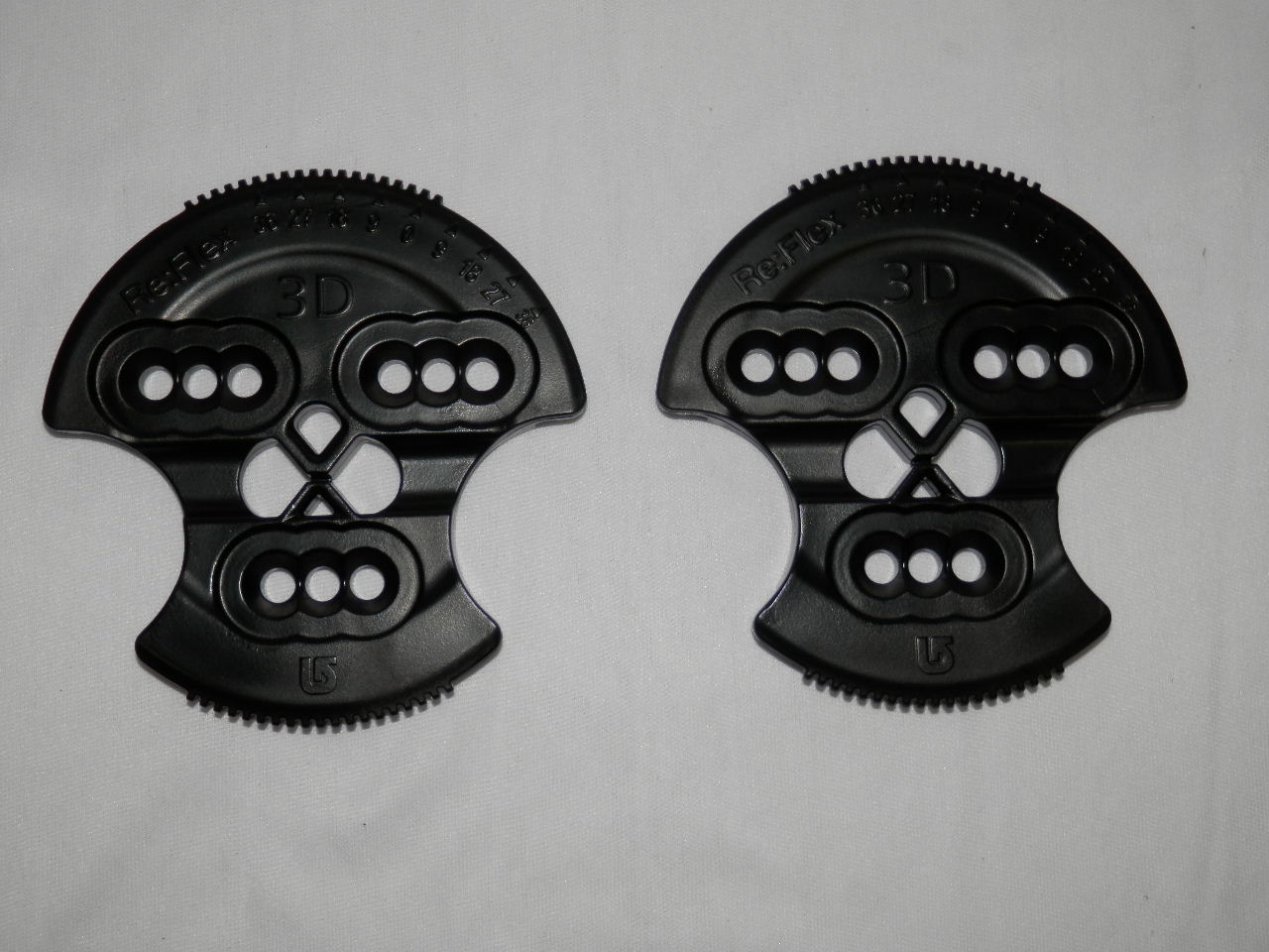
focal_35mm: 45
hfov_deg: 42.1
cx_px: 634
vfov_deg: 32.2
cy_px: 476
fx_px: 1650
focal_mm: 8
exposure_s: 1/80
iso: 100
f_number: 3.8
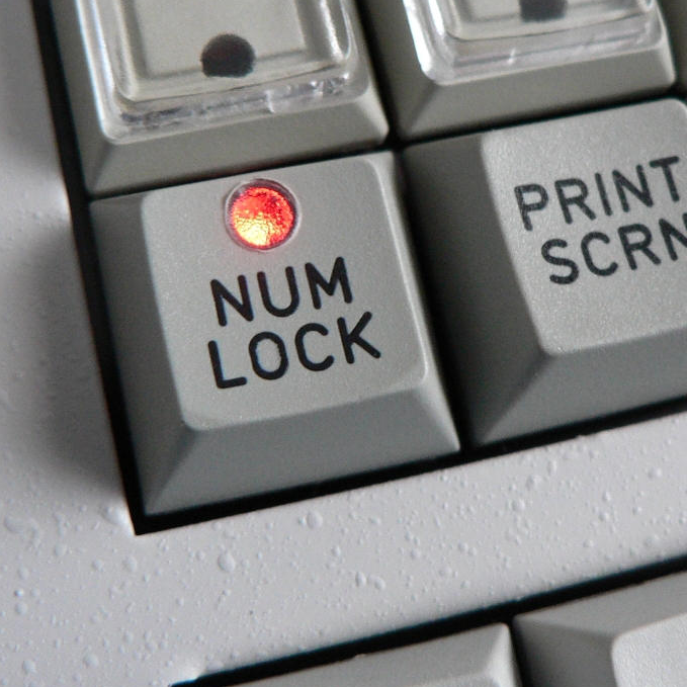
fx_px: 1347
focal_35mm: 60
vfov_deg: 28.4
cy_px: 224
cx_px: 371
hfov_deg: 28.6
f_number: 2.8
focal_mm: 6
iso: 200
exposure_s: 1/13
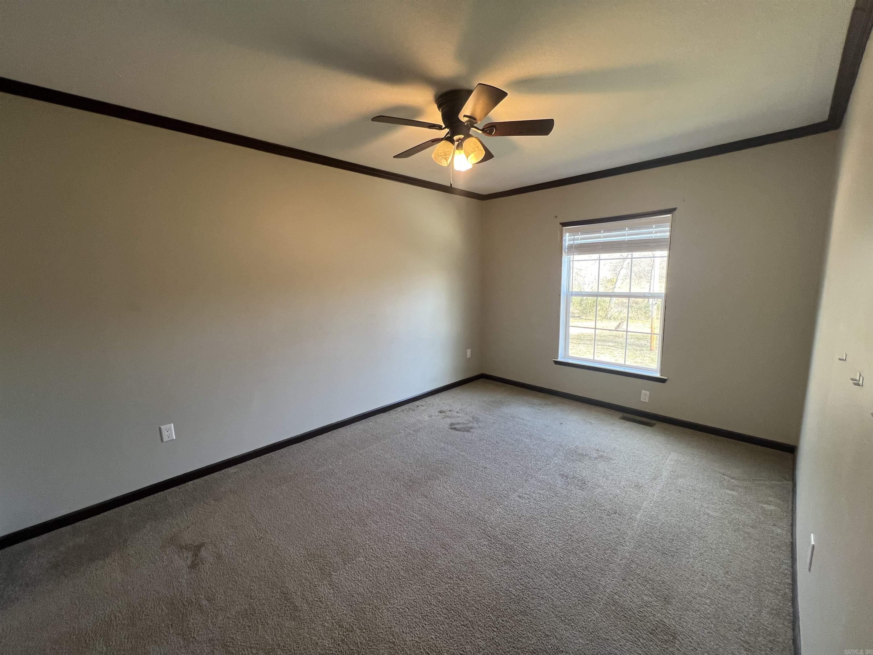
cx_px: 436
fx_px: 328
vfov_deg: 89.9
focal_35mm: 13
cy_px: 328
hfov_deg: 106.2
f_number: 1.8
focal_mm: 1.57
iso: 125
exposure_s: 1/60
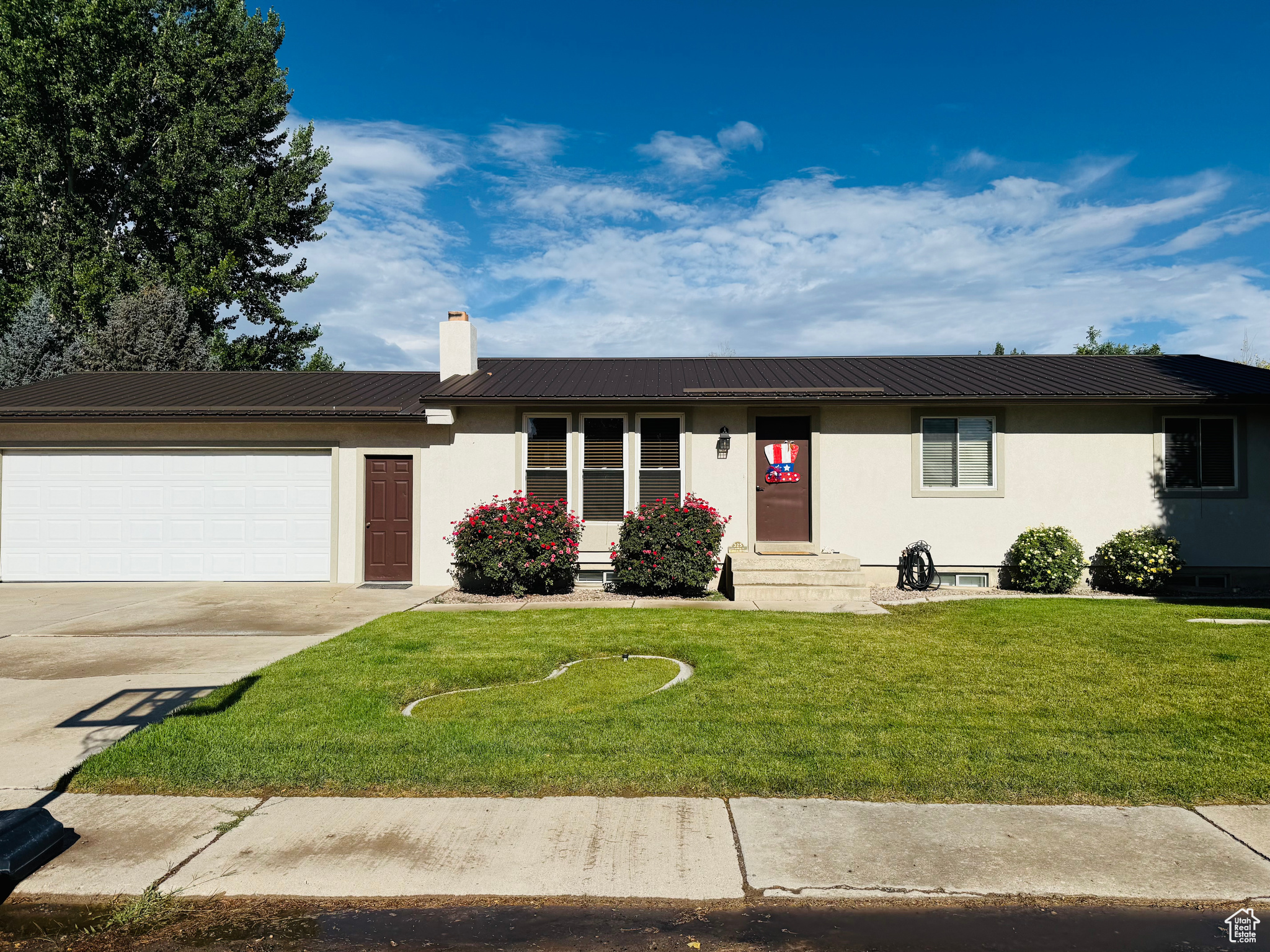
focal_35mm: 24
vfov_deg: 56.8
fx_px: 881
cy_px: 476
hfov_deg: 71.6
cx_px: 635
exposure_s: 1/10309
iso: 80
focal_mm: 6.76
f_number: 1.78
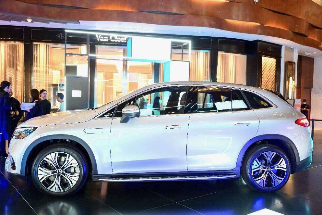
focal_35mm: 33
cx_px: 157
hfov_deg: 57.2
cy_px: 108
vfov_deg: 40.0
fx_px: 295
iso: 1600
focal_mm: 32
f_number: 2.8
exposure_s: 1/160
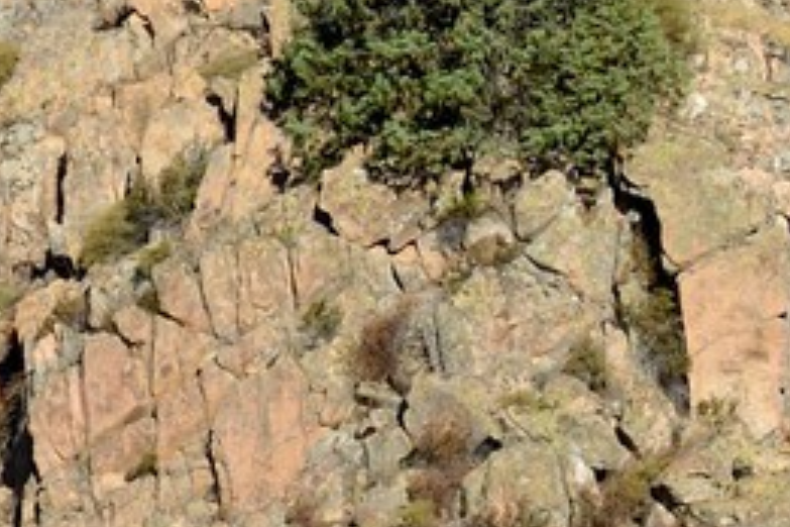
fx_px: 9413
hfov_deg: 4.6
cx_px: 2167
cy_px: -118
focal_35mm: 429
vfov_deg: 3.2
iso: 200
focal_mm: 70
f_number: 13
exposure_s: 1/250
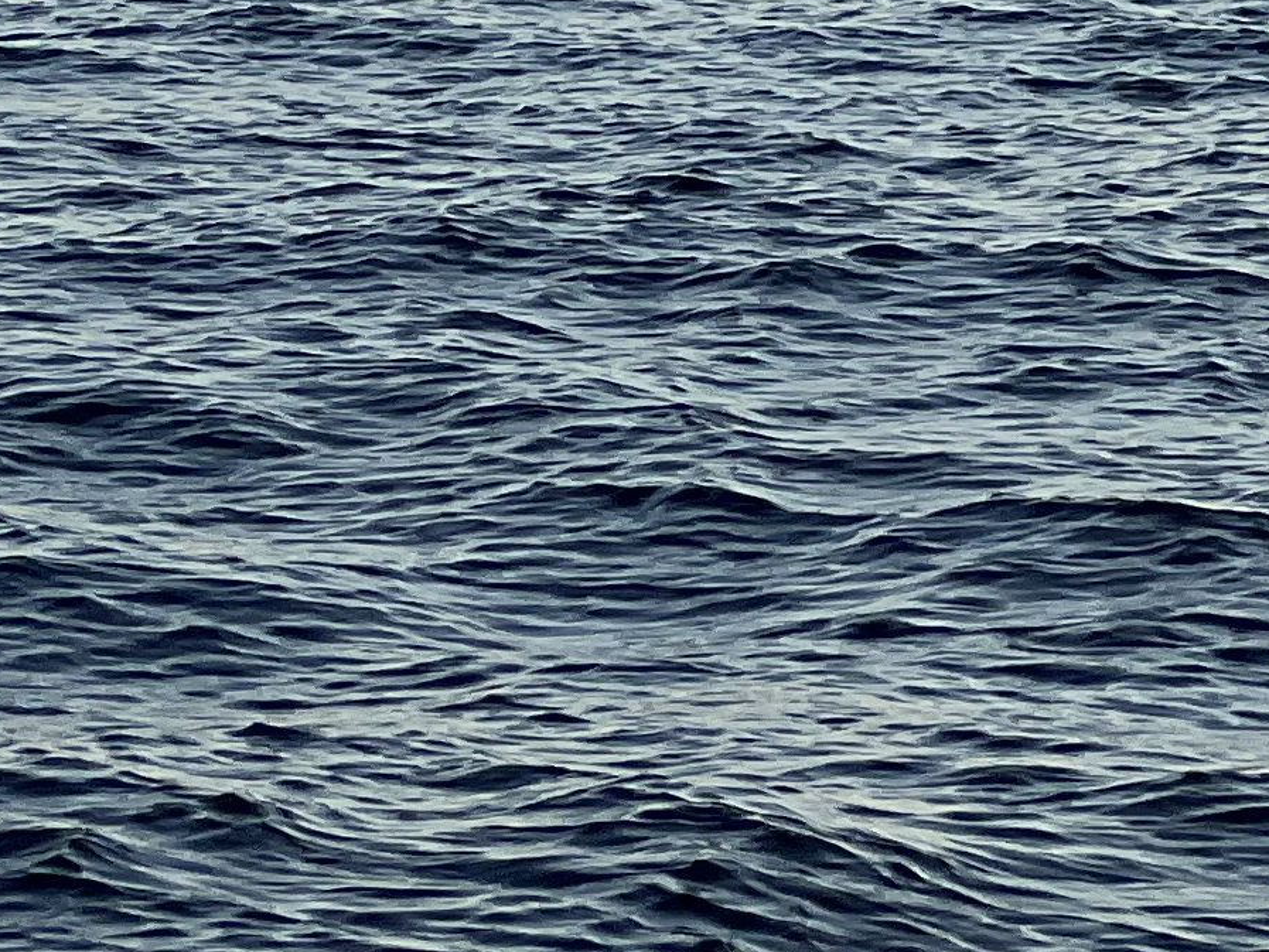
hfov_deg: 5.7
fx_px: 12686
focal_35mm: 346
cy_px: -1085
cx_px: -233
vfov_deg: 4.2
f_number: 2.8
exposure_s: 1/694
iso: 32
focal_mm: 9
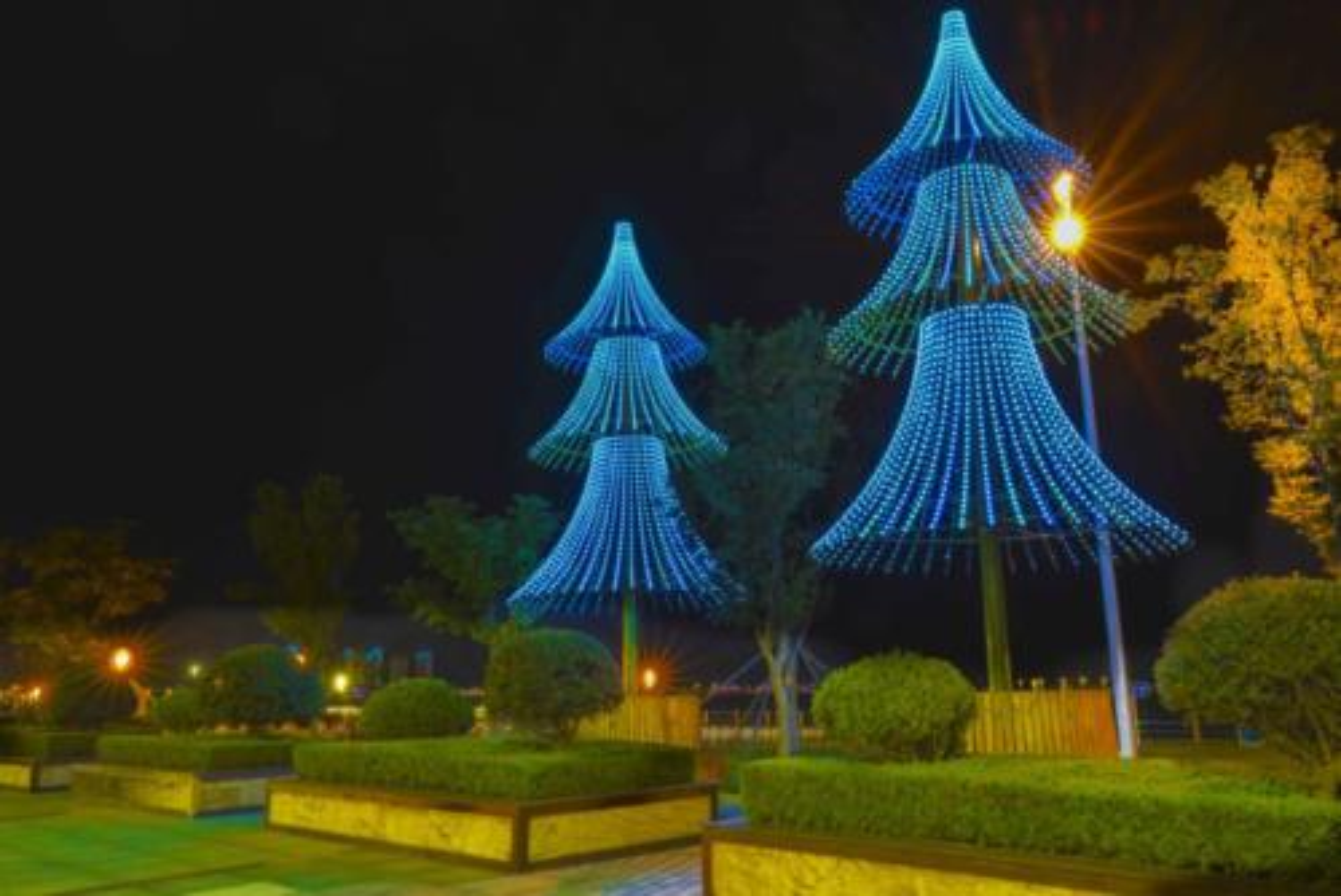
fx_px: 1118
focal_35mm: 30
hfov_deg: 61.9
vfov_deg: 43.7
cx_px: 670
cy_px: 448
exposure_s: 30
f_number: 22
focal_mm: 30
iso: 50
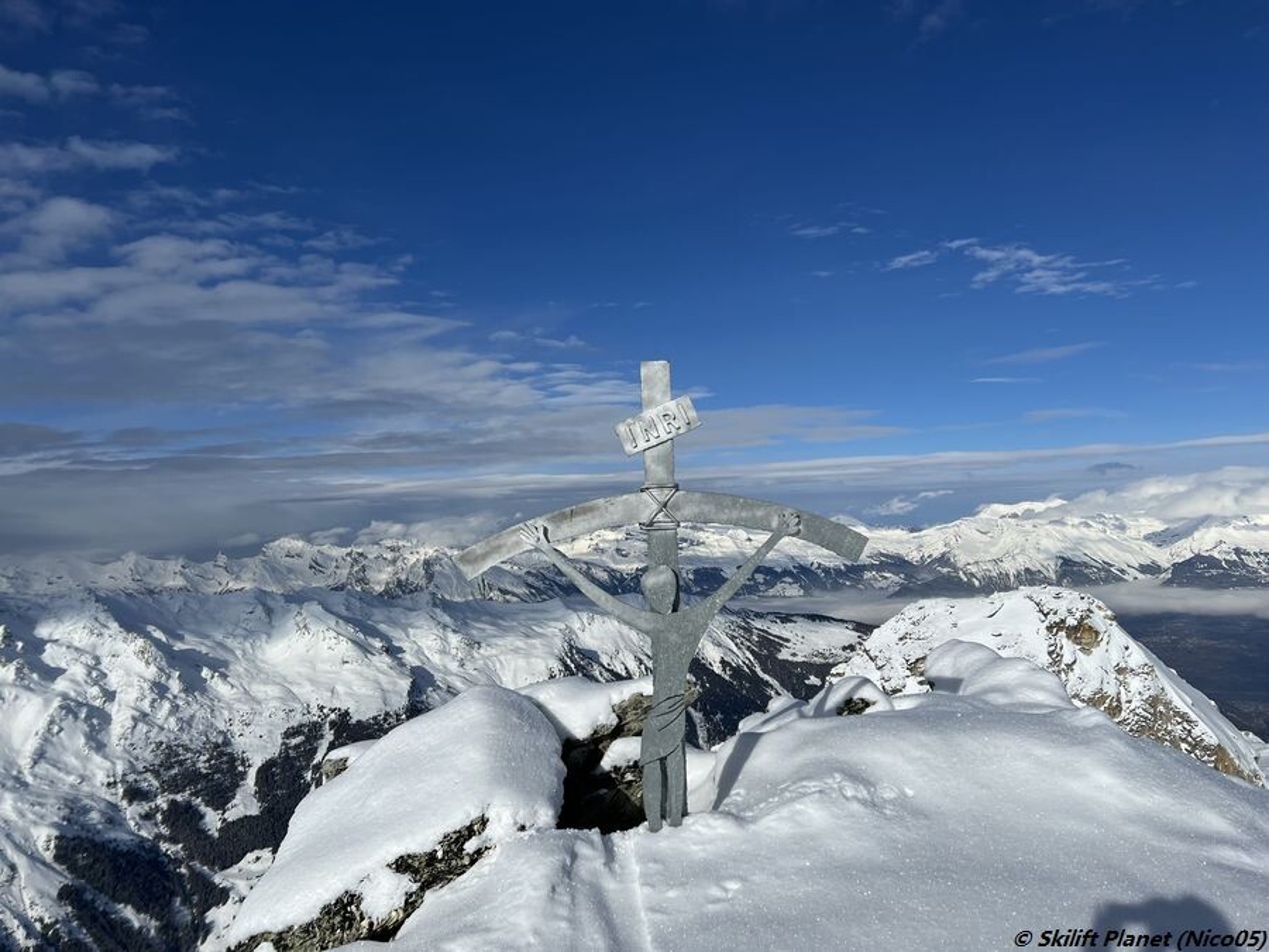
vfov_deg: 53.1
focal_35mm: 26
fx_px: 953
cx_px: 634
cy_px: 476
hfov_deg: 67.3
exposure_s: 1/14286
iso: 50
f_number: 1.5
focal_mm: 5.7
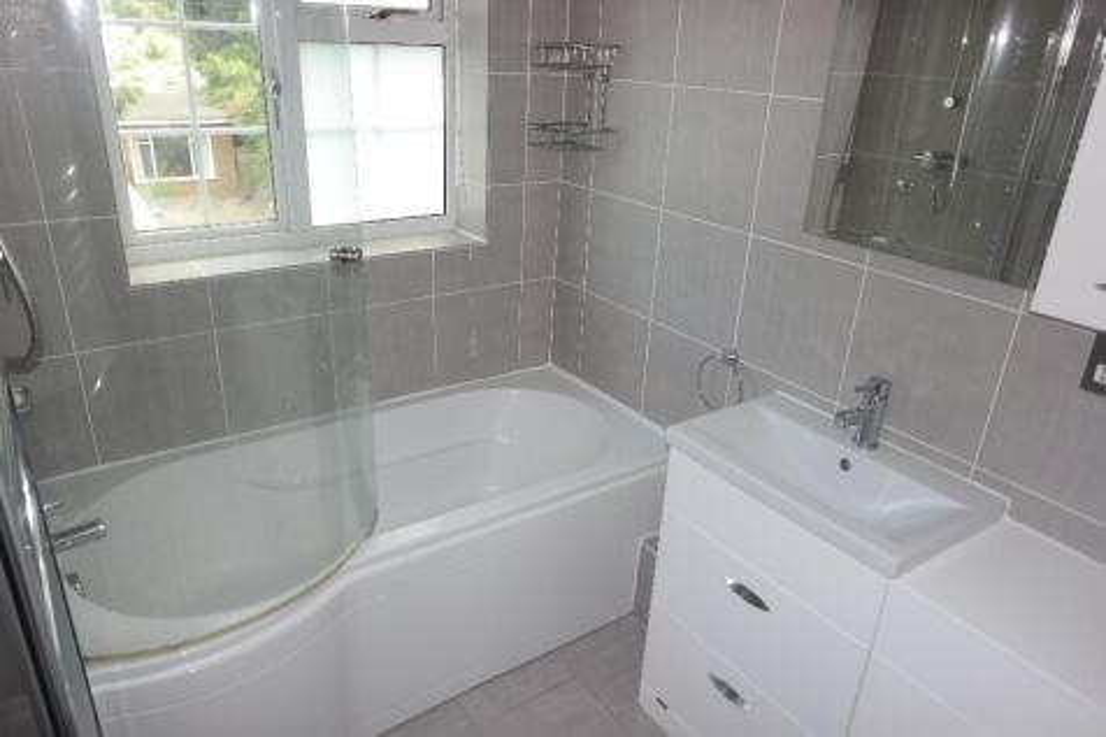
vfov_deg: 53.1
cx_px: 553
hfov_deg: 73.8
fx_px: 737
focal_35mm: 24
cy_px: 368
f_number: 2.4
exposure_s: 1/80
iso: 100
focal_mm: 16
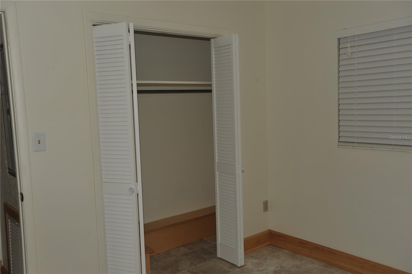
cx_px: 206
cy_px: 137
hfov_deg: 58.8
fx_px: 366
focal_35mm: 32
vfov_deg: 41.0
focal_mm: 32
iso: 200
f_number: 9
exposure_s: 1/160
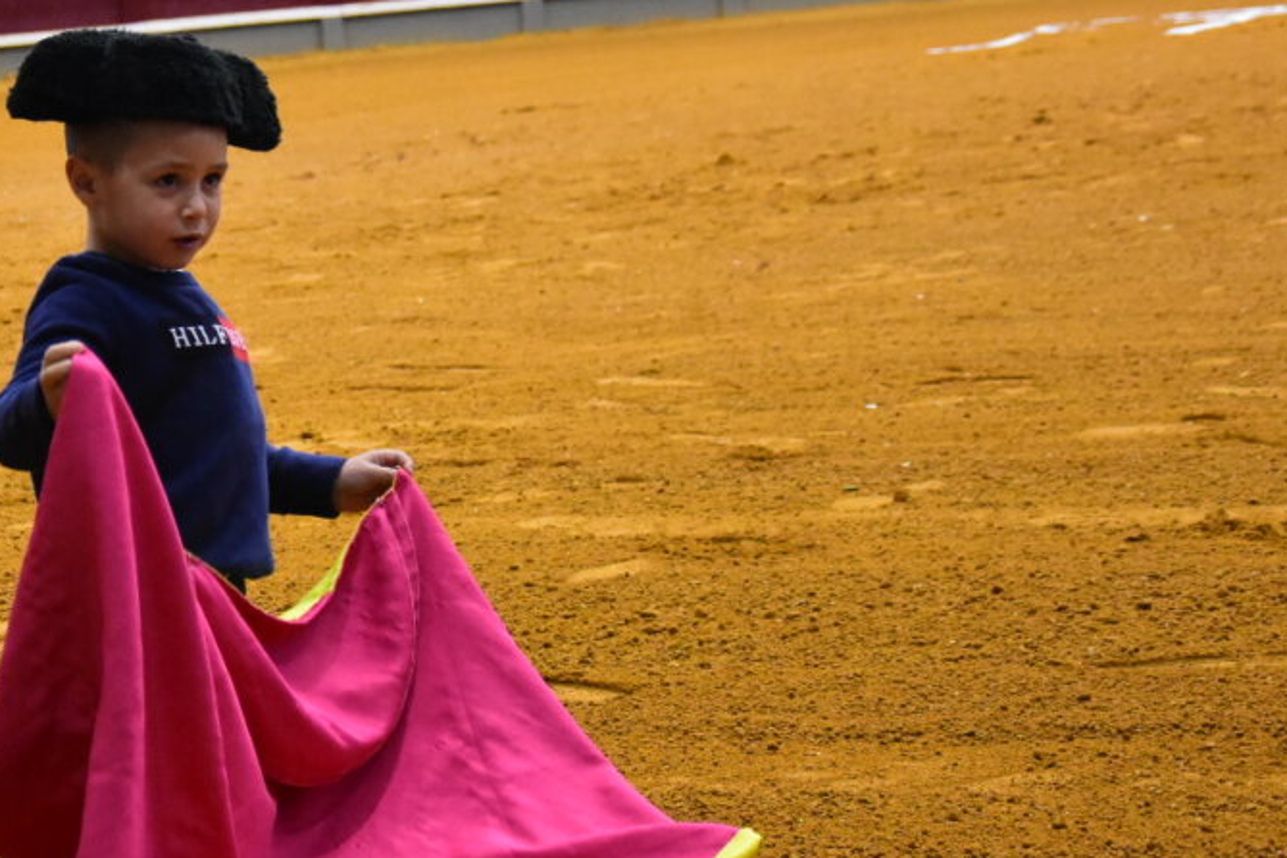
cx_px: 204
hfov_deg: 18.5
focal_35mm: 109
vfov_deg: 12.6
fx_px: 3896
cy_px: 311
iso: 3200
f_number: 5
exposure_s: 1/100
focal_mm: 38
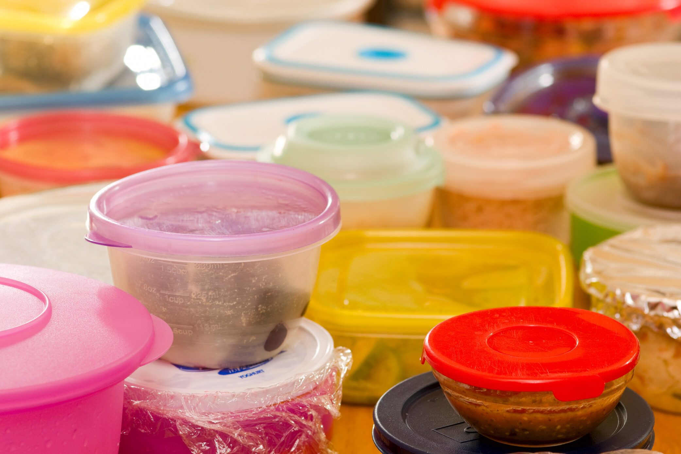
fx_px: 2979
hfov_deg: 13.0
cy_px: 227
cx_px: 340
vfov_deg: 8.7
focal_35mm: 158
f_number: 5.6
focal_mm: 105
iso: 100
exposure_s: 2
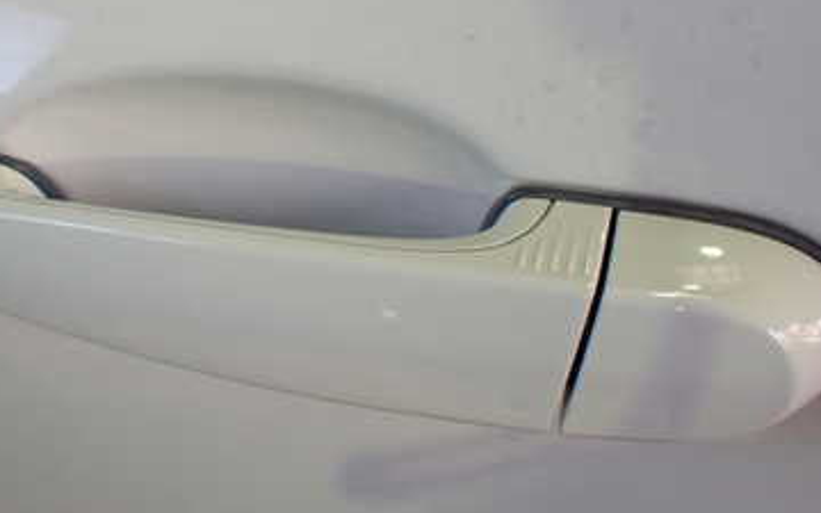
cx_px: 228
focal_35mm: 53
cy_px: 155
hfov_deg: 37.5
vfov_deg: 24.3
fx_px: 1186
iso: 320
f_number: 2.3
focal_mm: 5.4
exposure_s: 1/125
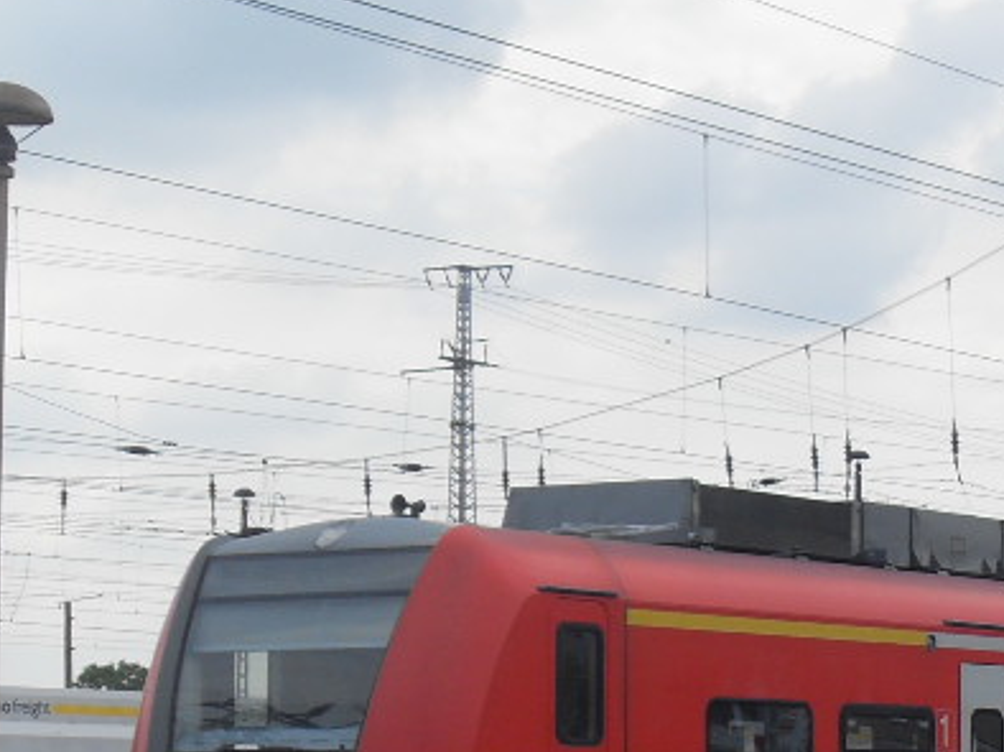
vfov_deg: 11.3
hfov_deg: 14.6
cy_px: 678
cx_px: 1264
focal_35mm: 130
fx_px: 3768
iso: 80
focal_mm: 8.4
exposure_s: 1/180
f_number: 8.4
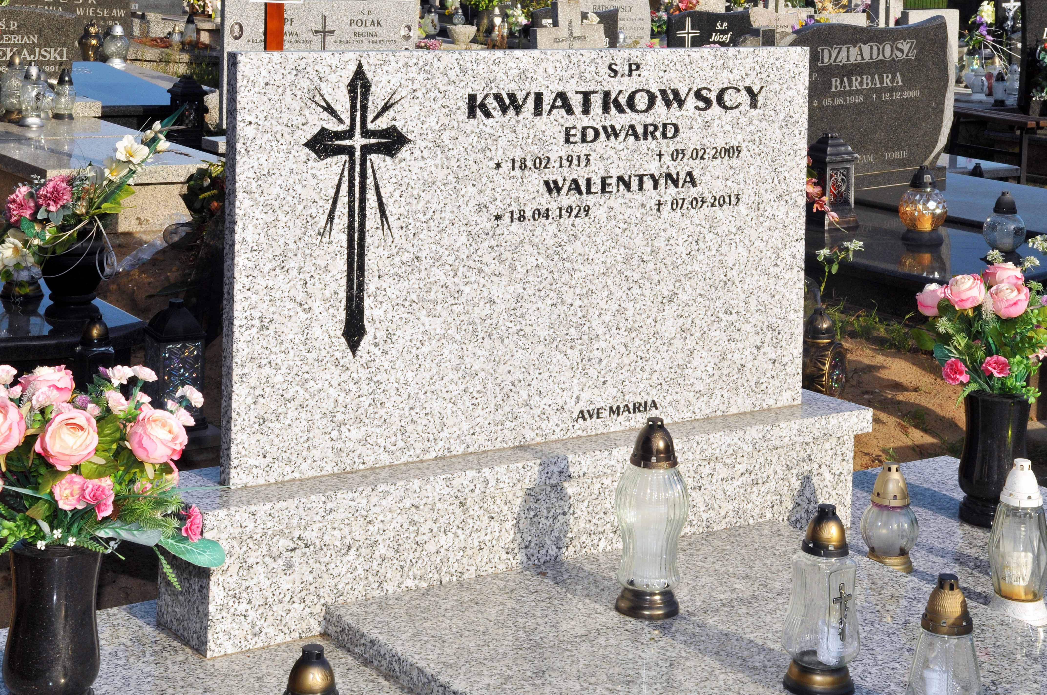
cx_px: 524
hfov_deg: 33.4
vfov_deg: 22.6
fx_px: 1743
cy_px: 348
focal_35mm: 60
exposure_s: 1/200
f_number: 16
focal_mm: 40
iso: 400
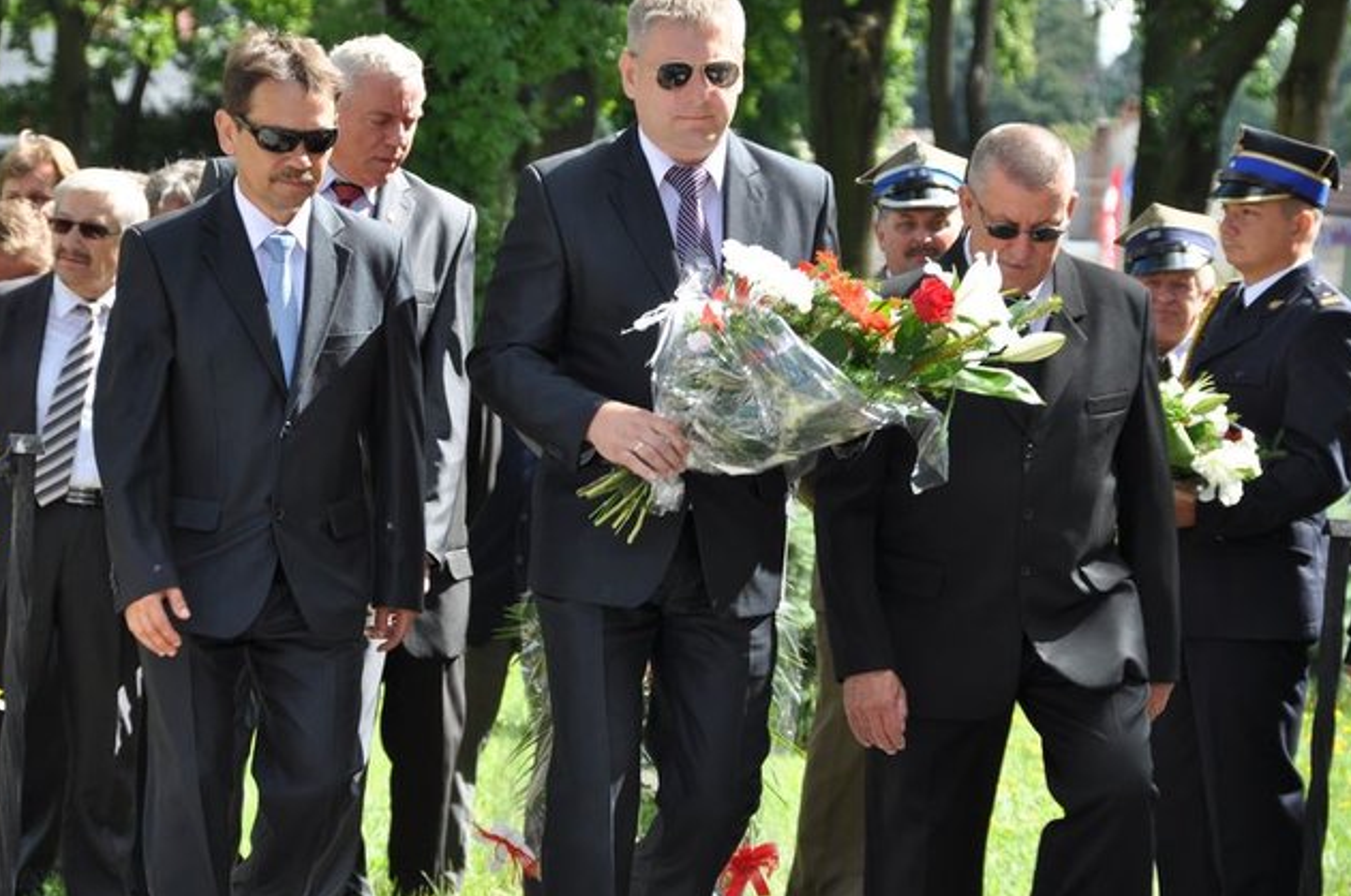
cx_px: 671
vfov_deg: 7.7
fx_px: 6709
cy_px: 442
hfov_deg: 11.5
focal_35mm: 179
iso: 250
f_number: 8
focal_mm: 116
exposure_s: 1/200
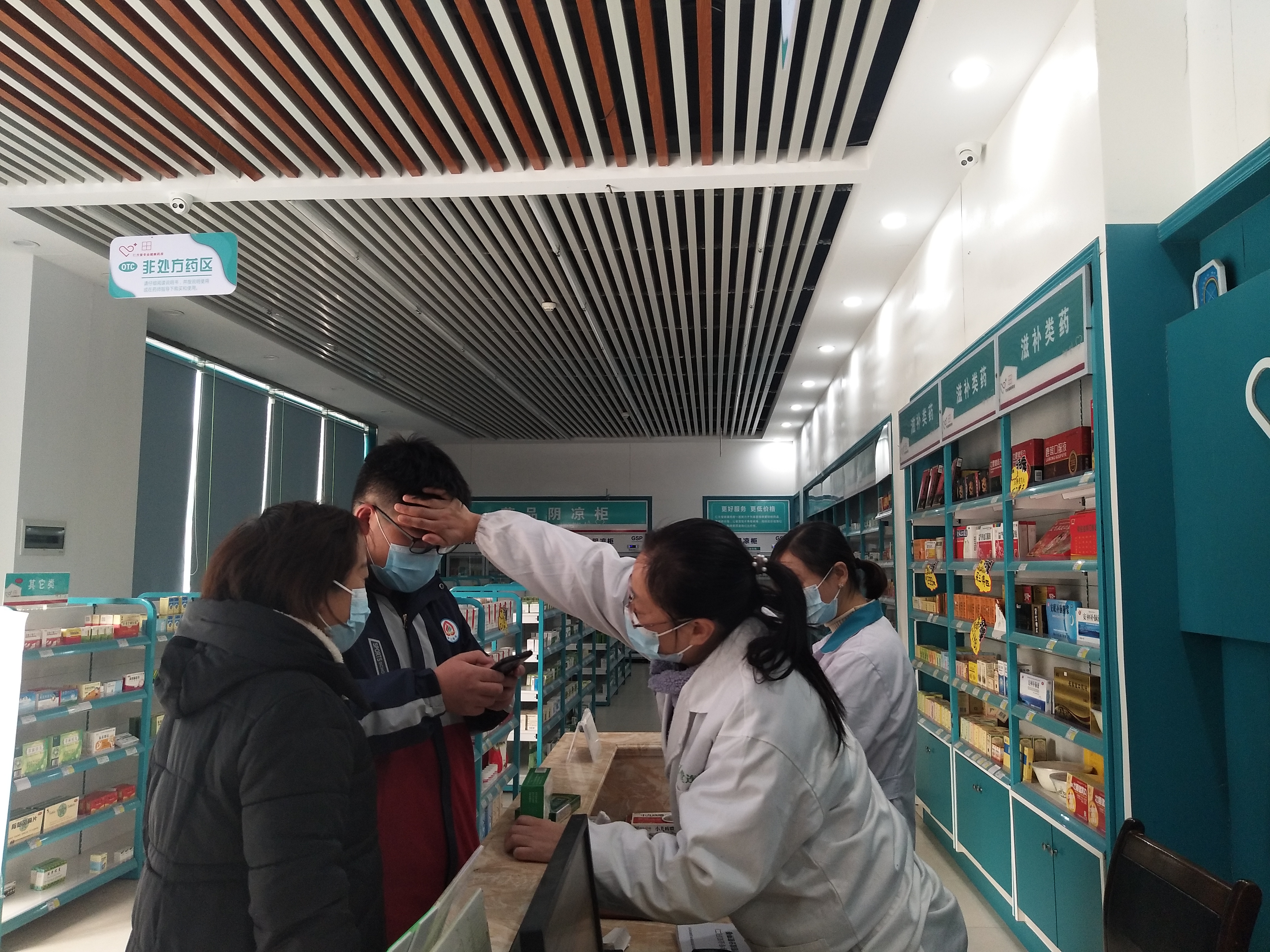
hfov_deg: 67.3
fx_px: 954
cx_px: 635
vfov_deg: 53.1
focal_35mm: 26
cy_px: 476
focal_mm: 3.88
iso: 125
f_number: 2
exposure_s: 1/50
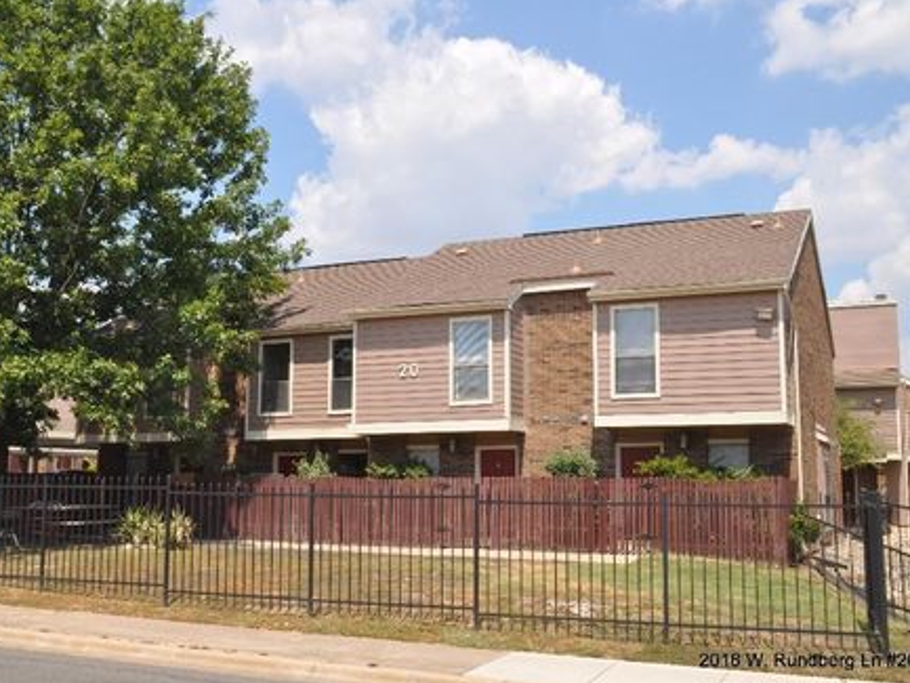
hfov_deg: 45.2
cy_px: 343
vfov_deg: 34.7
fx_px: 1093
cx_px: 427
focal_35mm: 42
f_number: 14
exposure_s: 1/200
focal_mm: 25
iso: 200
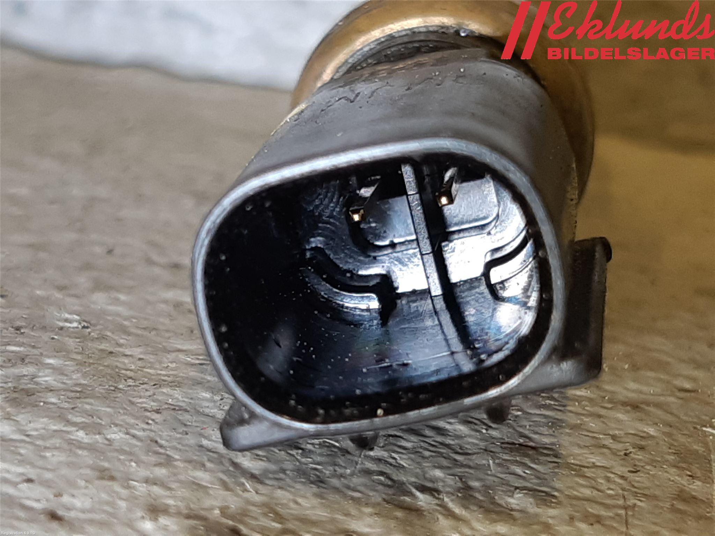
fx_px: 537
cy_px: 268
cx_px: 358
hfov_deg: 67.3
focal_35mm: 26
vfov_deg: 53.1
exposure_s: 1/50
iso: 50
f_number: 1.7
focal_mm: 3.93
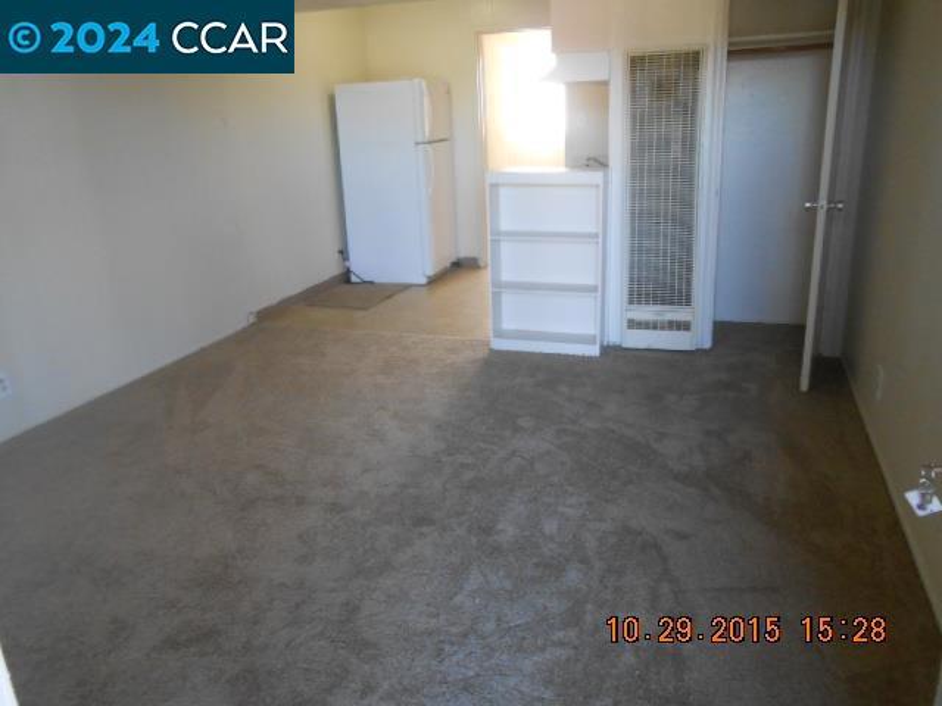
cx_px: 471
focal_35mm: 26
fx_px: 708
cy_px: 353
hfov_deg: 67.3
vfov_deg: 53.1
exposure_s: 1/30
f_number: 3.5
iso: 320
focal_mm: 4.6
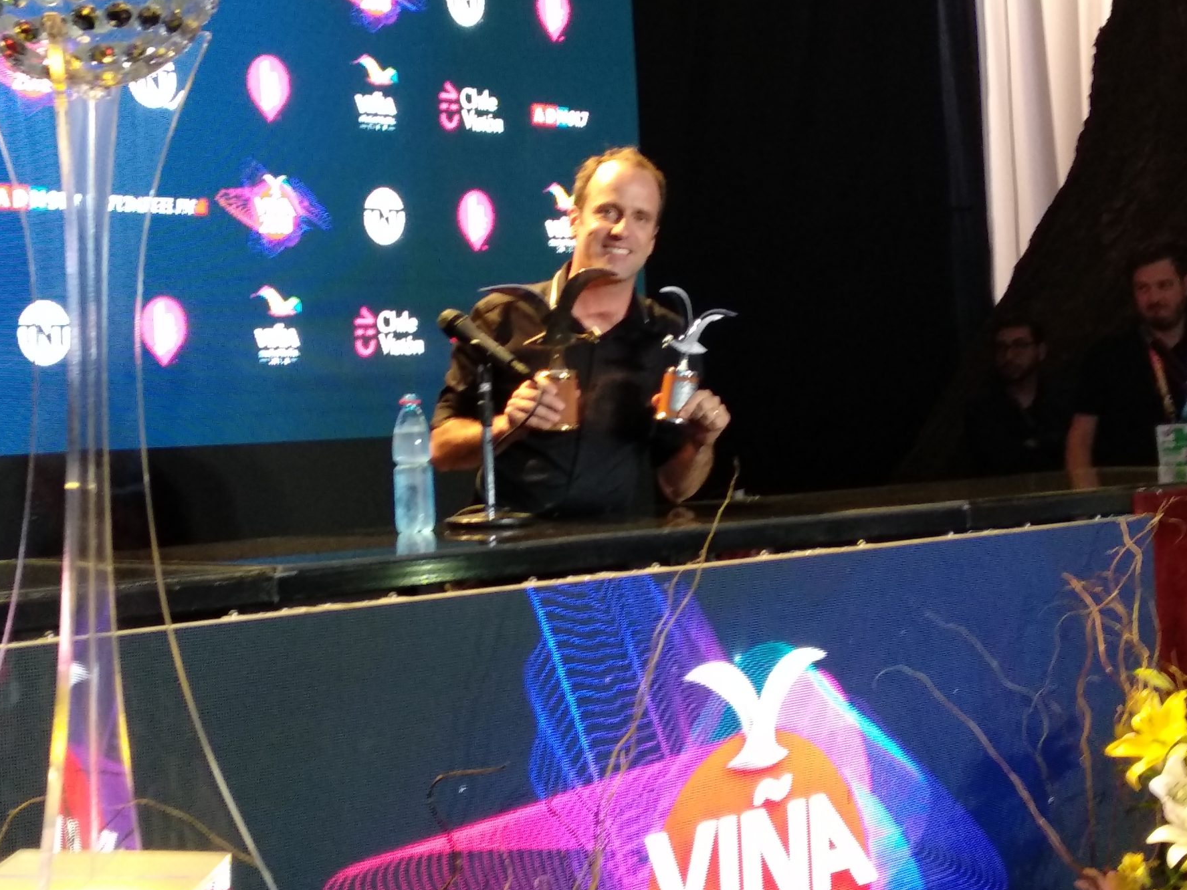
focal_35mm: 30
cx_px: 538
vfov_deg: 46.7
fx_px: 1029
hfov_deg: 59.9
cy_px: 405
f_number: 2.2
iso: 500
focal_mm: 3.81
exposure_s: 1/25
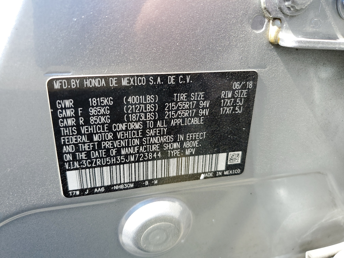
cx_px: 172
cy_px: 129
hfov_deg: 67.3
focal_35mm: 26
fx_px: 258
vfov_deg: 53.1
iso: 50
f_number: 1.5
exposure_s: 1/323
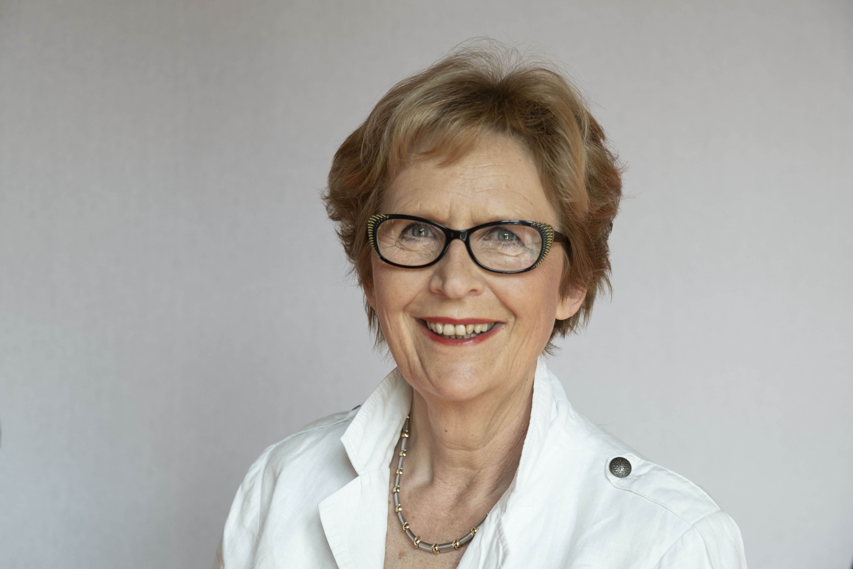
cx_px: 426
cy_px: 284
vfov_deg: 21.2
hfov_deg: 31.4
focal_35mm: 64
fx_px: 1516
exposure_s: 1/125
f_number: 2.8
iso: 320
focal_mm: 42.7
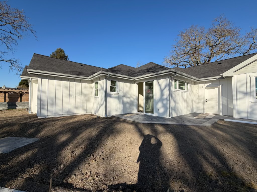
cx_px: 128
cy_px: 96
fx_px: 104
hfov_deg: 102.1
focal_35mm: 14
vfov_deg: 85.7
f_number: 2.2
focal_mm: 2.22
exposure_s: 1/779
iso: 20
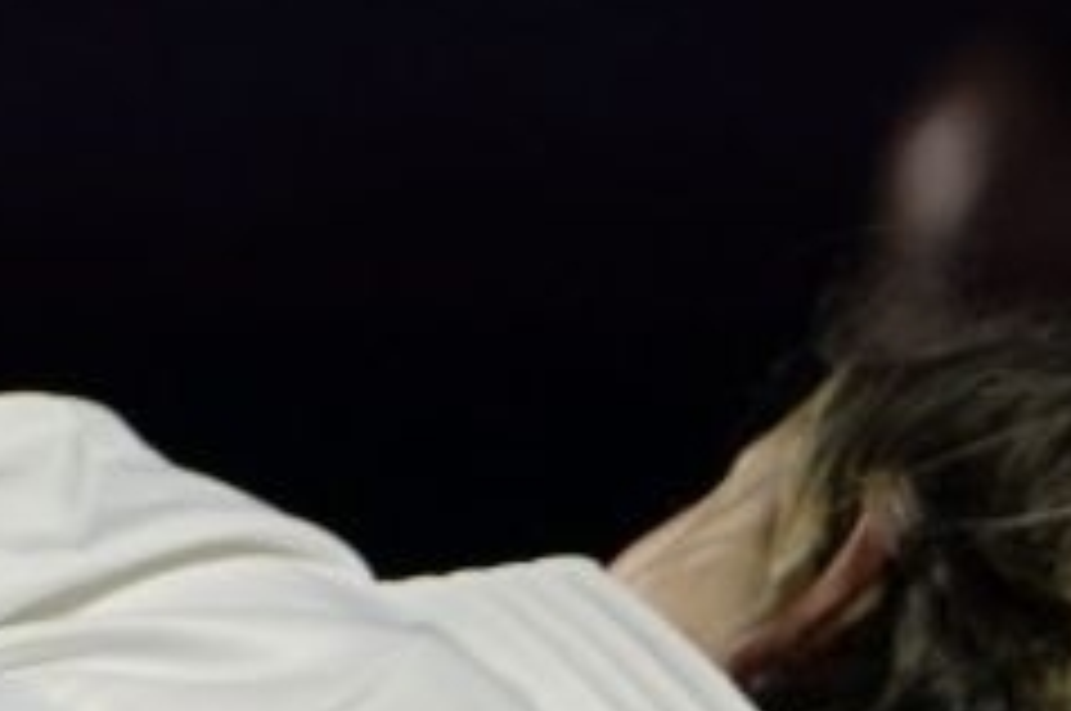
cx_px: -2462
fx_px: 31522
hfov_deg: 1.9
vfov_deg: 1.3
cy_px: 441
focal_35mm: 1061
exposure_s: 1/1000
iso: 1000
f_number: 2.8
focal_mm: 140
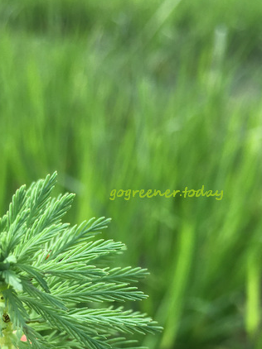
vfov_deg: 33.4
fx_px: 556
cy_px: 302
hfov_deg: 26.3
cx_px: 80
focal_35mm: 55
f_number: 2.2
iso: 25
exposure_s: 1/527
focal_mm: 4.15
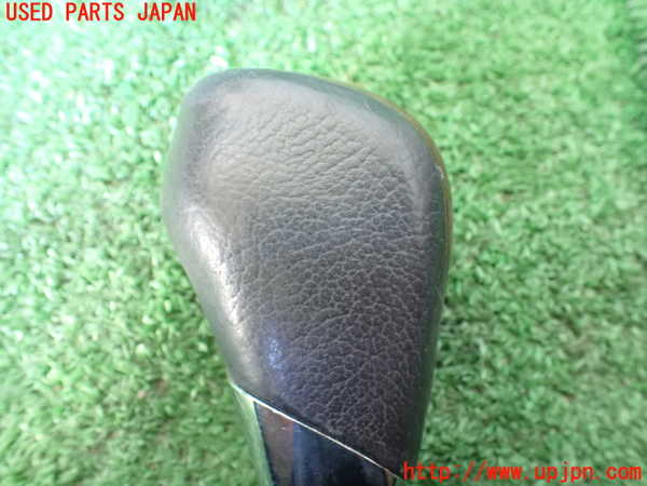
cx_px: 324
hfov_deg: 60.0
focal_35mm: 30
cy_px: 243
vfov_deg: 46.8
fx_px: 561
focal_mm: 5.4
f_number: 2.3
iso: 1250
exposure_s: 1/30
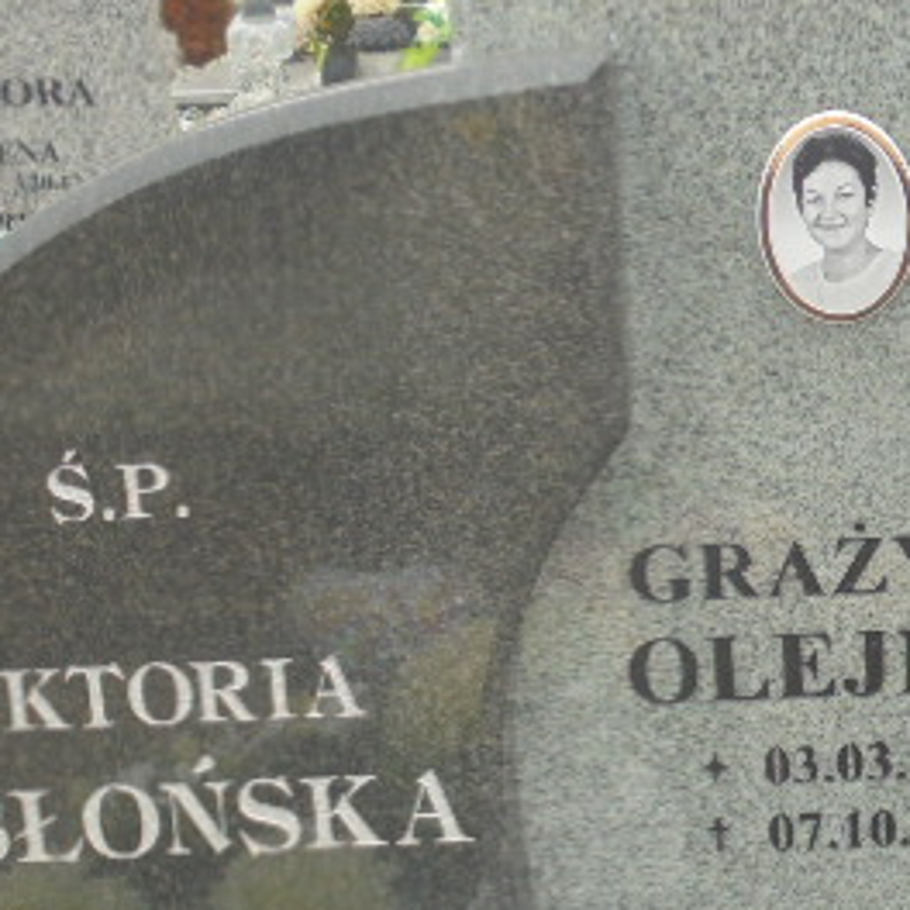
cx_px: 827
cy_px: 572
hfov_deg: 18.6
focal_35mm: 92
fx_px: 2736
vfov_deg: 18.8
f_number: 4.5
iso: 100
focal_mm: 7.8
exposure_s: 1/50
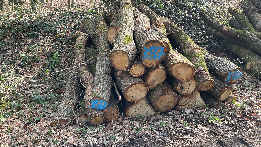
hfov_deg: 61.0
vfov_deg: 36.4
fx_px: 221
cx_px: 130
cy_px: 52
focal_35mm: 32
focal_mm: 3
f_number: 1.8
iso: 16
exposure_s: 1/120
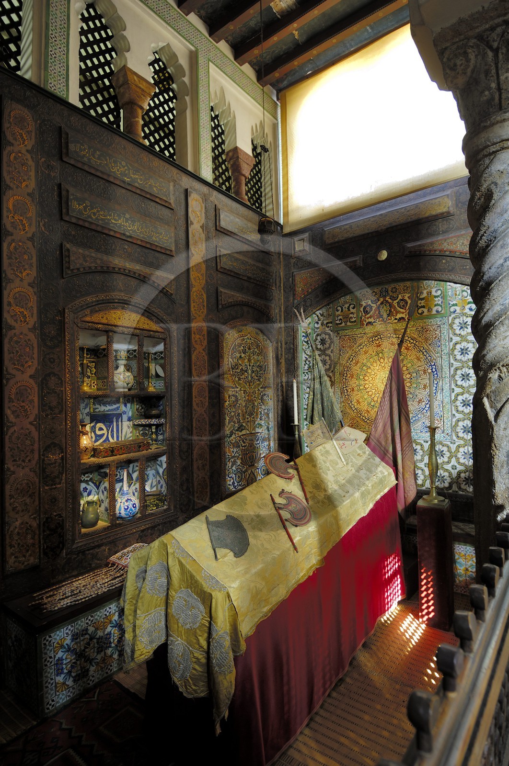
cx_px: 254
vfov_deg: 90.1
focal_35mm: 18
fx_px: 383
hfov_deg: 67.2
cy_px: 383
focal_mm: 12
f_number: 5.6
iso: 100
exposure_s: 1/2
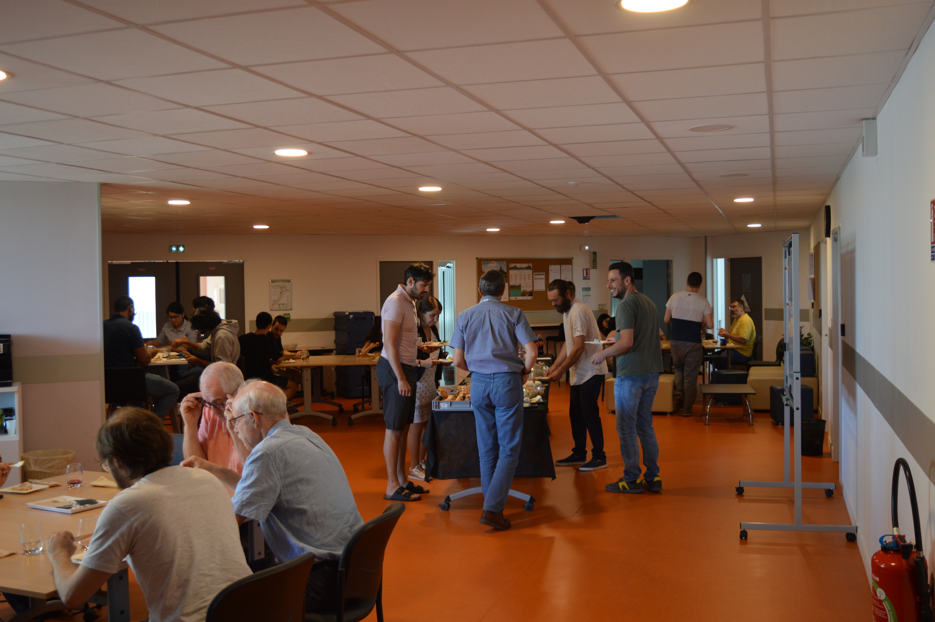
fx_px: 973
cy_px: 311
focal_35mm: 38
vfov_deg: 35.4
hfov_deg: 51.3
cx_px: 468
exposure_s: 1/50
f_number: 4
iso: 400
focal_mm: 25
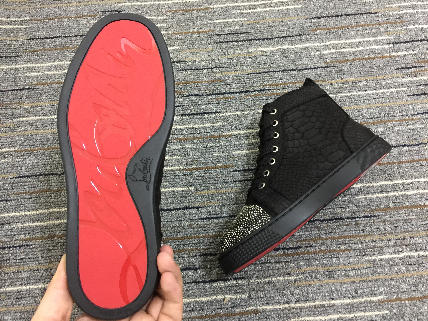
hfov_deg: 61.7
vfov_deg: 48.2
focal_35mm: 29
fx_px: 359
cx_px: 214
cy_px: 160
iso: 100
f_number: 2.2
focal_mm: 4.15
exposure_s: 1/10
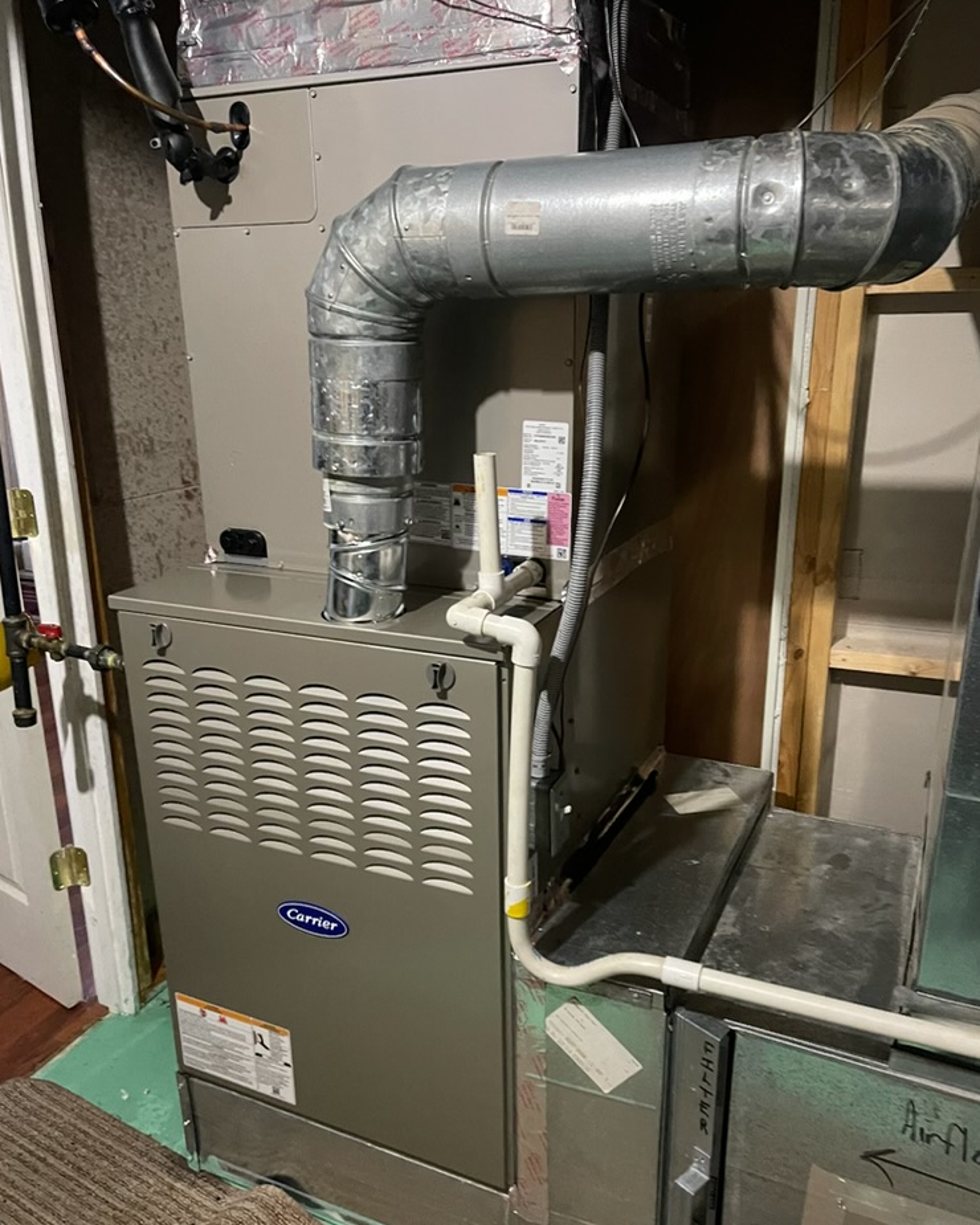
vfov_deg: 64.0
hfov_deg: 53.2
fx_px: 979
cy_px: 642
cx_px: 507
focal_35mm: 27
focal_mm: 5.1
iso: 640
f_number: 1.6
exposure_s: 1/31
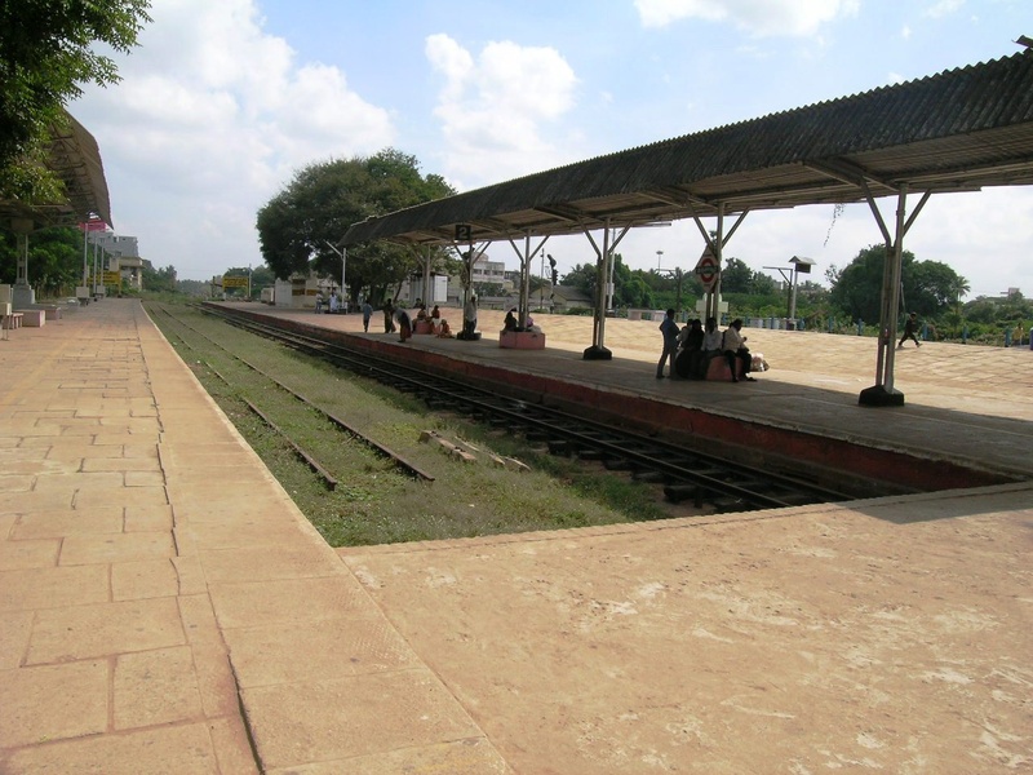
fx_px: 836
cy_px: 388
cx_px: 516
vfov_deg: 49.7
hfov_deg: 63.4
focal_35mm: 28
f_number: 7.1
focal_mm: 5.8
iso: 50
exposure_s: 1/211
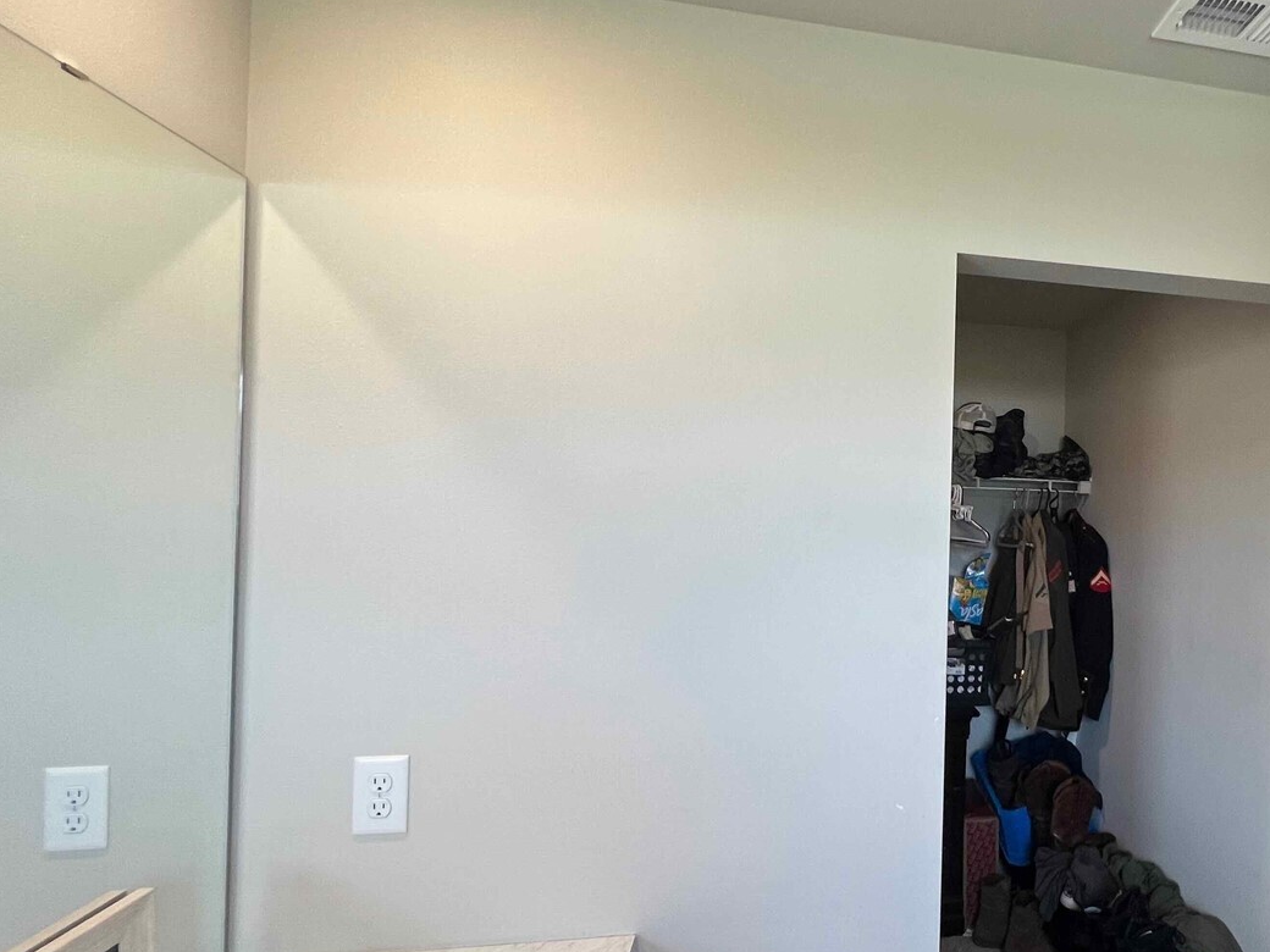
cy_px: 505
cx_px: 933
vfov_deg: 65.9
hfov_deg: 76.5
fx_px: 734
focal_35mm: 20
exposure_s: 1/120
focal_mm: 1.57
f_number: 1.8
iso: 100
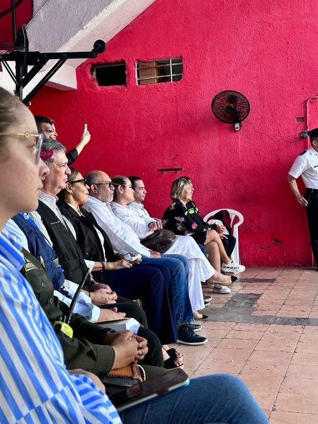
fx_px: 588
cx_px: 159
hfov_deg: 30.3
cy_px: 212
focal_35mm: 48
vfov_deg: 39.7
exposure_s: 1/204
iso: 50
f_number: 1.78
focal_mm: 6.86
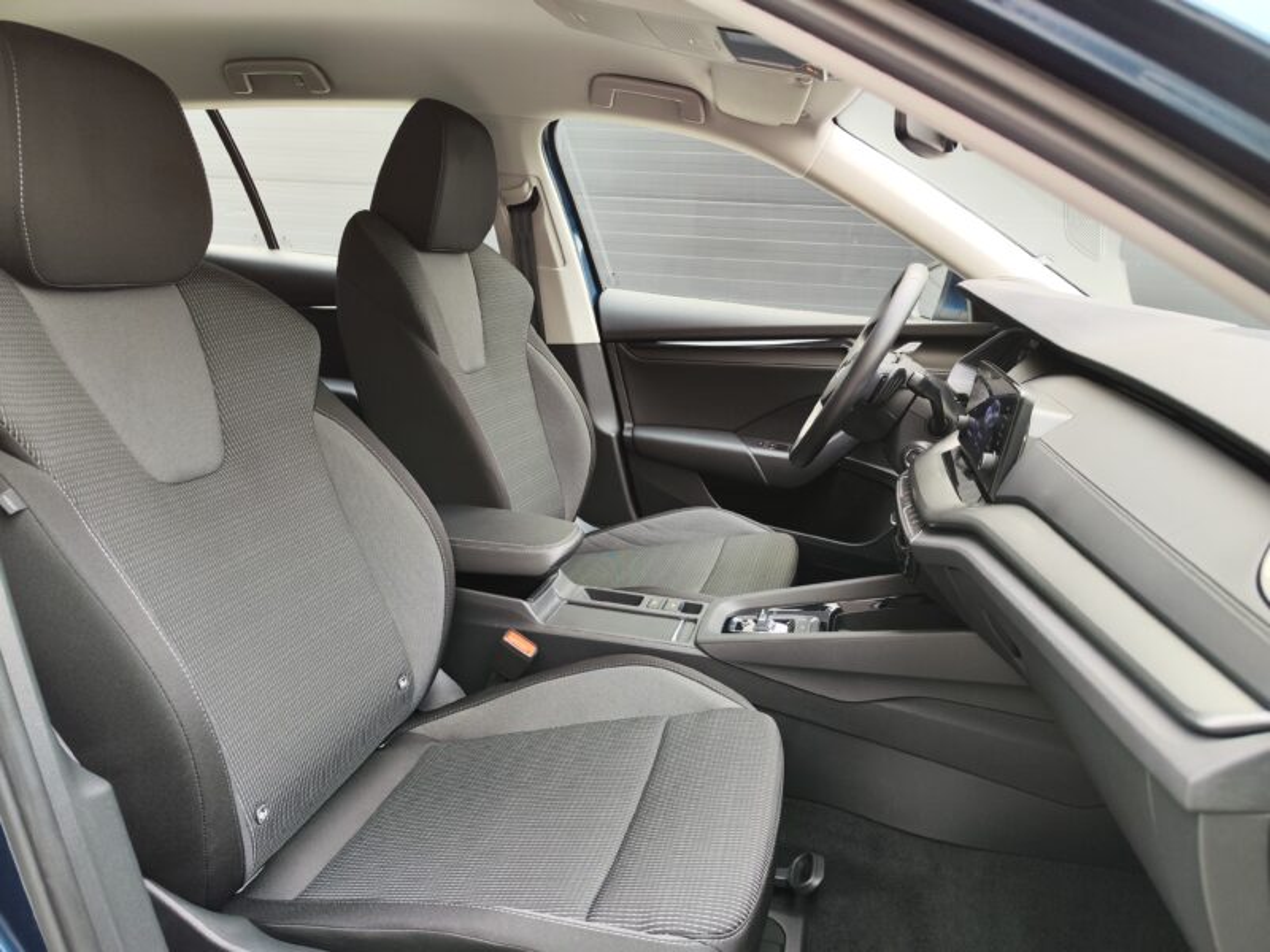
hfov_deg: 73.9
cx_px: 635
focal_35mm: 23
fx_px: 844
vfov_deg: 58.9
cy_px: 476
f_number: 1.69
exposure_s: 1/100
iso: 187
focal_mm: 7.01
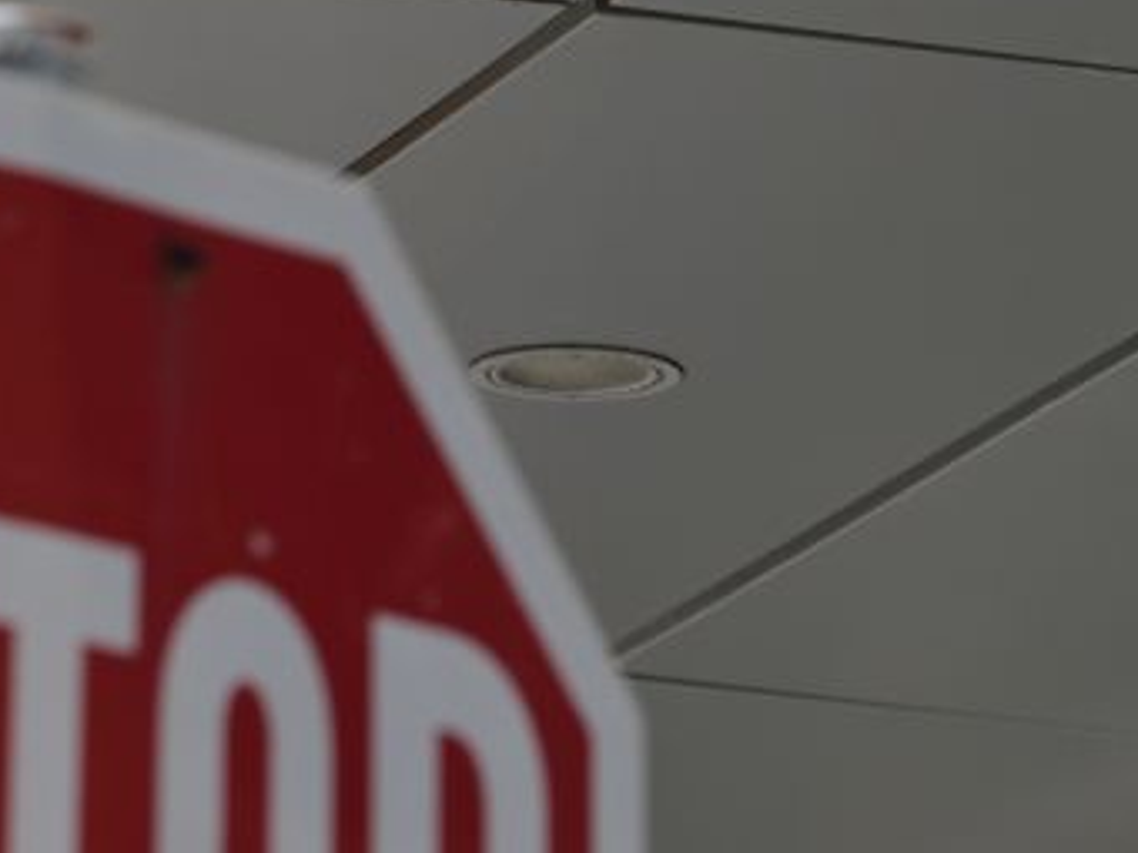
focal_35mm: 492
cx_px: -442
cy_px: 60
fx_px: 16174
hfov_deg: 4.0
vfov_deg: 3.0
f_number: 7.1
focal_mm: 145
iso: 80
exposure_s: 1/250
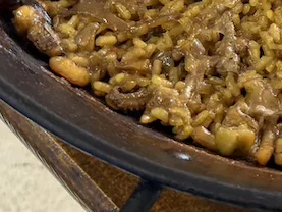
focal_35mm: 111
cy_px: -147
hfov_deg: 16.5
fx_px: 905
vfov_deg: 12.4
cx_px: 388
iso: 250
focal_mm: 6.76
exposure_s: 1/50
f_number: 1.78
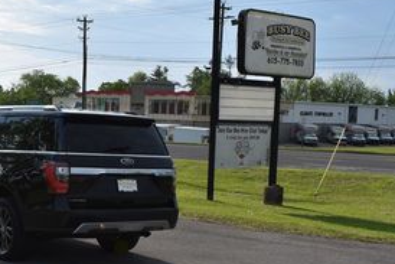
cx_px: 59
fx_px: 692
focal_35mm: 63
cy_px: 177
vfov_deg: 21.5
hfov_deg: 30.8
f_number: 9
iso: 100
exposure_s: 1/320
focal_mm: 18
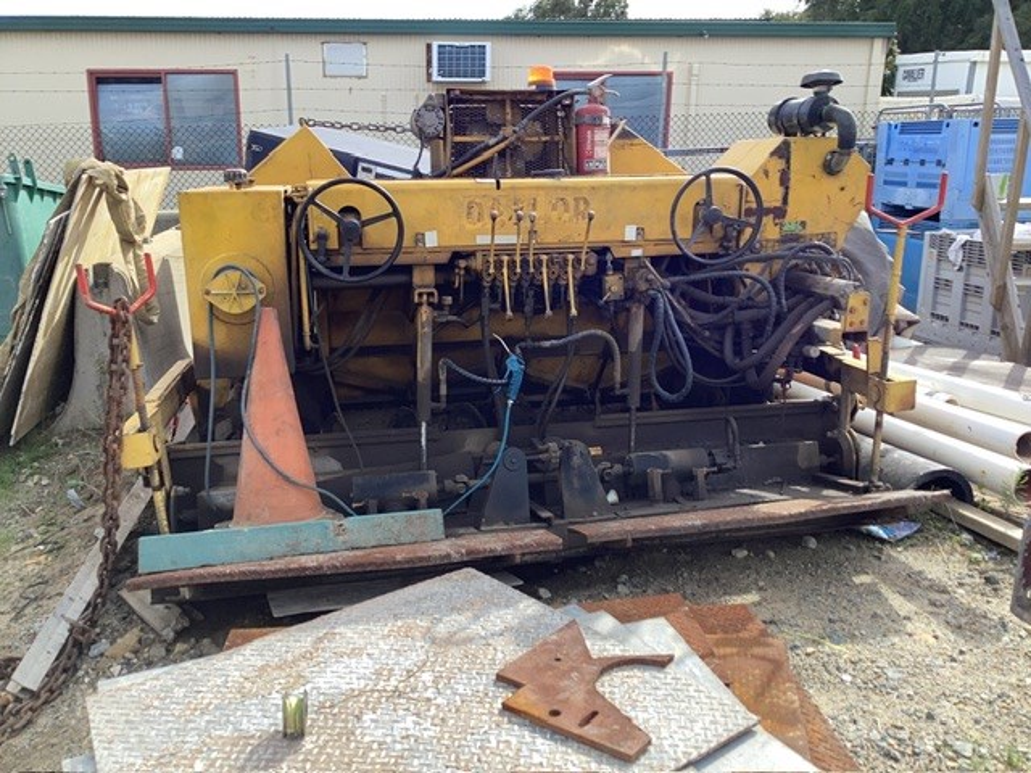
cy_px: 386
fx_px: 923
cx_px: 516
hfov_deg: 58.4
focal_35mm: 31
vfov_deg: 45.4
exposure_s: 1/384
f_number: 2.4
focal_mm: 3.3
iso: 25
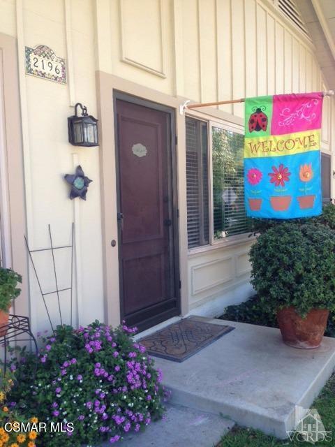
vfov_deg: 55.4
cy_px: 224
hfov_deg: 42.9
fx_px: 426
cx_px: 168
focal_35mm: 33
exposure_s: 1/120
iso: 50
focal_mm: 4.13
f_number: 2.4
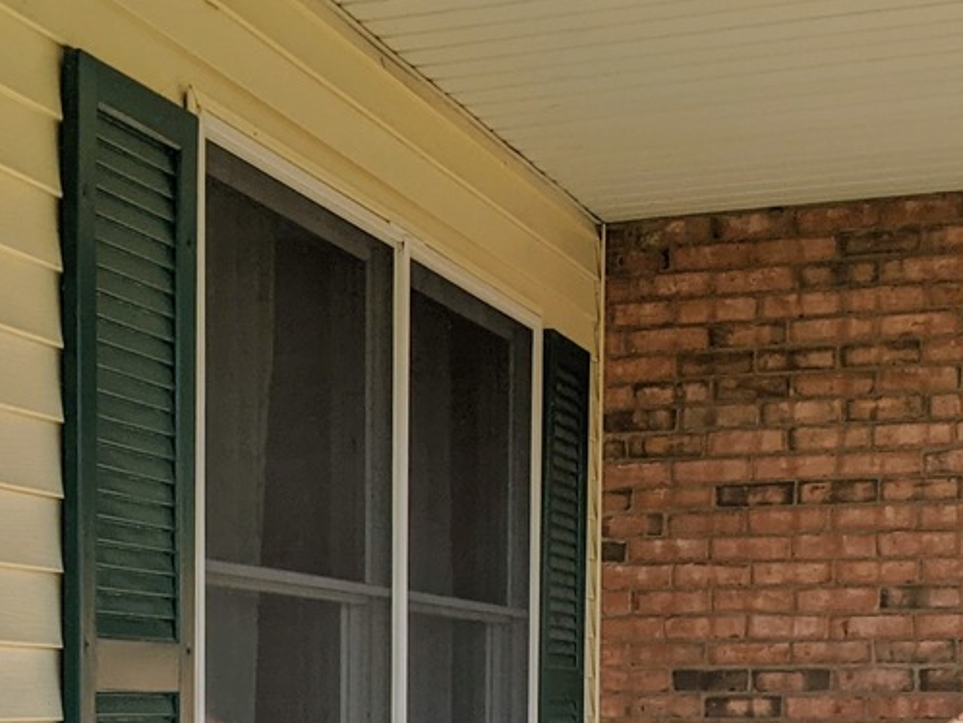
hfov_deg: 24.9
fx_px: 2171
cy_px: 791
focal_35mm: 78
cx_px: 360
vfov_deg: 18.2
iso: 59
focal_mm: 4.44
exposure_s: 1/3906
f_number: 1.8
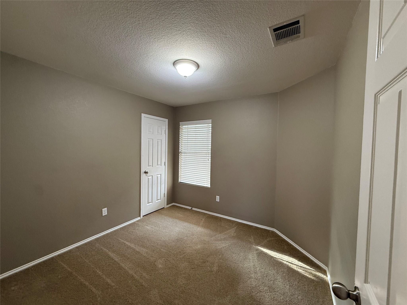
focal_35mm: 14
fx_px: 165
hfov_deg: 102.1
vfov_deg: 85.7
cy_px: 152
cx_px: 204
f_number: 2.2
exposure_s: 1/60
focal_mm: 2.22
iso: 250
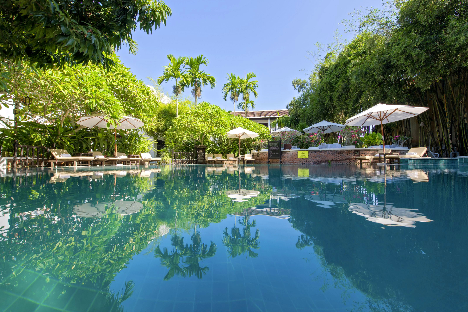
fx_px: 182
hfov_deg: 104.3
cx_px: 234
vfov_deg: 81.2
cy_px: 156
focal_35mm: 14
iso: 250
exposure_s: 1/125
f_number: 11
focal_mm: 14
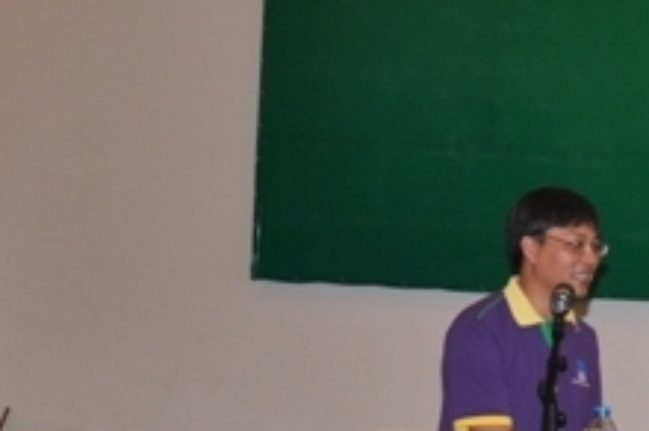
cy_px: 465
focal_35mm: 92
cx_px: 646
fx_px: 1656
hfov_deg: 21.4
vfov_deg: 14.5
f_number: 4
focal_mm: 28
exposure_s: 1/60
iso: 400
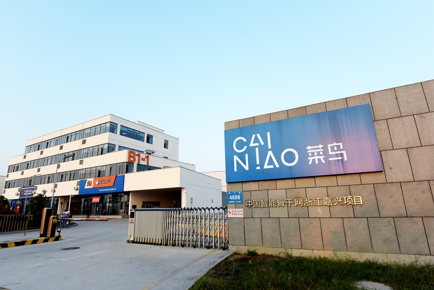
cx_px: 217
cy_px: 145
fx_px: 229
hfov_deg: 86.9
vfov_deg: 64.6
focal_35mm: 19
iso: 1600
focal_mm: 19
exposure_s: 1/1250
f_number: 8
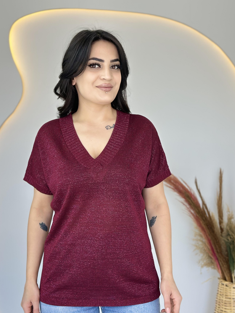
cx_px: 103
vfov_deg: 34.3
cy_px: 162
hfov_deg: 26.1
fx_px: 507
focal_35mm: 56
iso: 80
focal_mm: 6.86
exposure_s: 1/174
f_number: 1.78
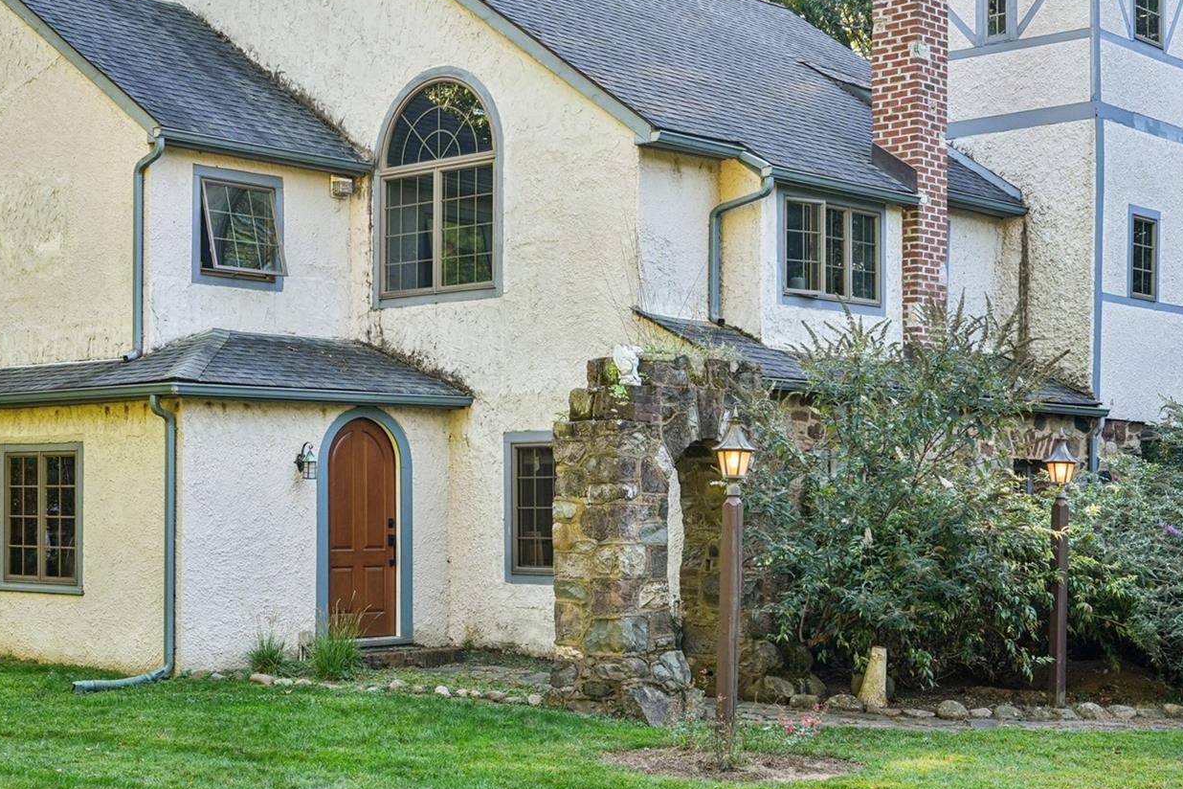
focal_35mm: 58
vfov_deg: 23.4
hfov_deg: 34.5
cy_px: 336
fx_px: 1906
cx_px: 560
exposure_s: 1/40
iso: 250
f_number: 8
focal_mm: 35
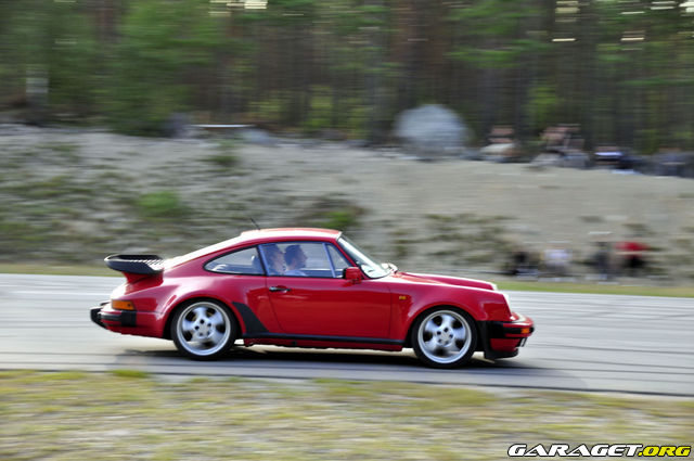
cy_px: 230
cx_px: 347
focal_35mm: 93
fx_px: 1791
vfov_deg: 14.7
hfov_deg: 21.9
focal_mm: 62
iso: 250
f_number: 5.6
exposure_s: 1/60
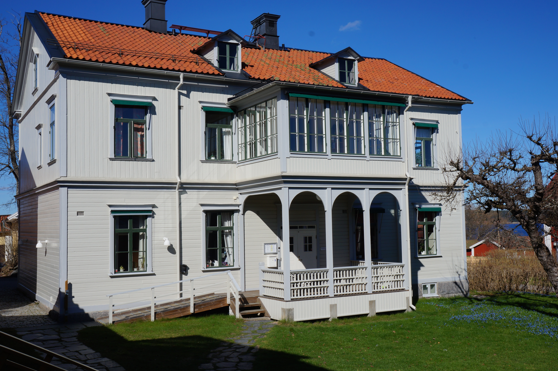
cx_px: 279
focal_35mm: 39
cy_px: 186
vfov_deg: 34.2
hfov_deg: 49.6
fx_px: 604
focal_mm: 26
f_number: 16
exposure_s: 1/160
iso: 100
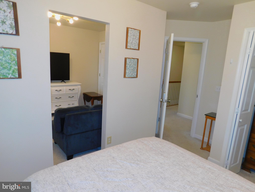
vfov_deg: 58.9
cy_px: 96
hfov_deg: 73.9
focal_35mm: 23
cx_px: 128
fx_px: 169
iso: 125
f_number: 3
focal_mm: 4
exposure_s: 1/40
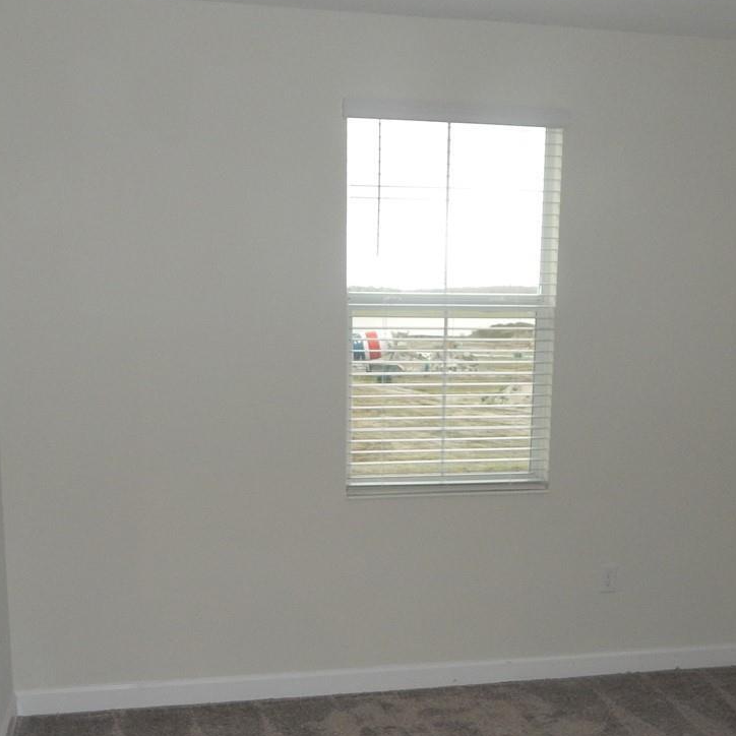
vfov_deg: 38.5
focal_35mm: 43
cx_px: 365
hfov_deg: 39.2
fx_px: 1034
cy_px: 513
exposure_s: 1/30
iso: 200
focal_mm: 4
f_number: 3
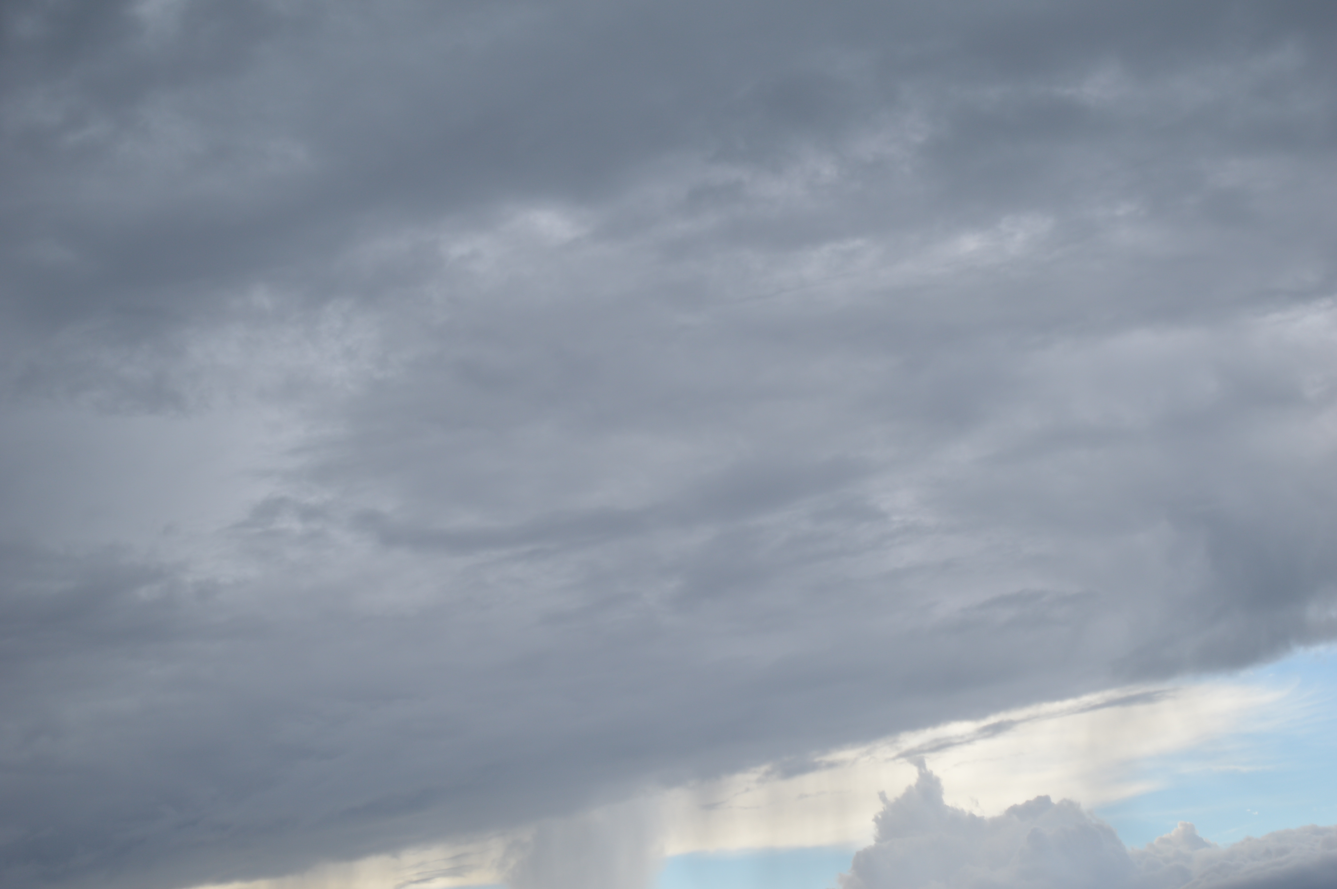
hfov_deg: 28.1
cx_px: 668
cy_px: 444
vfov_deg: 18.9
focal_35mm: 72
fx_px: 2672
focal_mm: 48
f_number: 7.1
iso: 100
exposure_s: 1/200
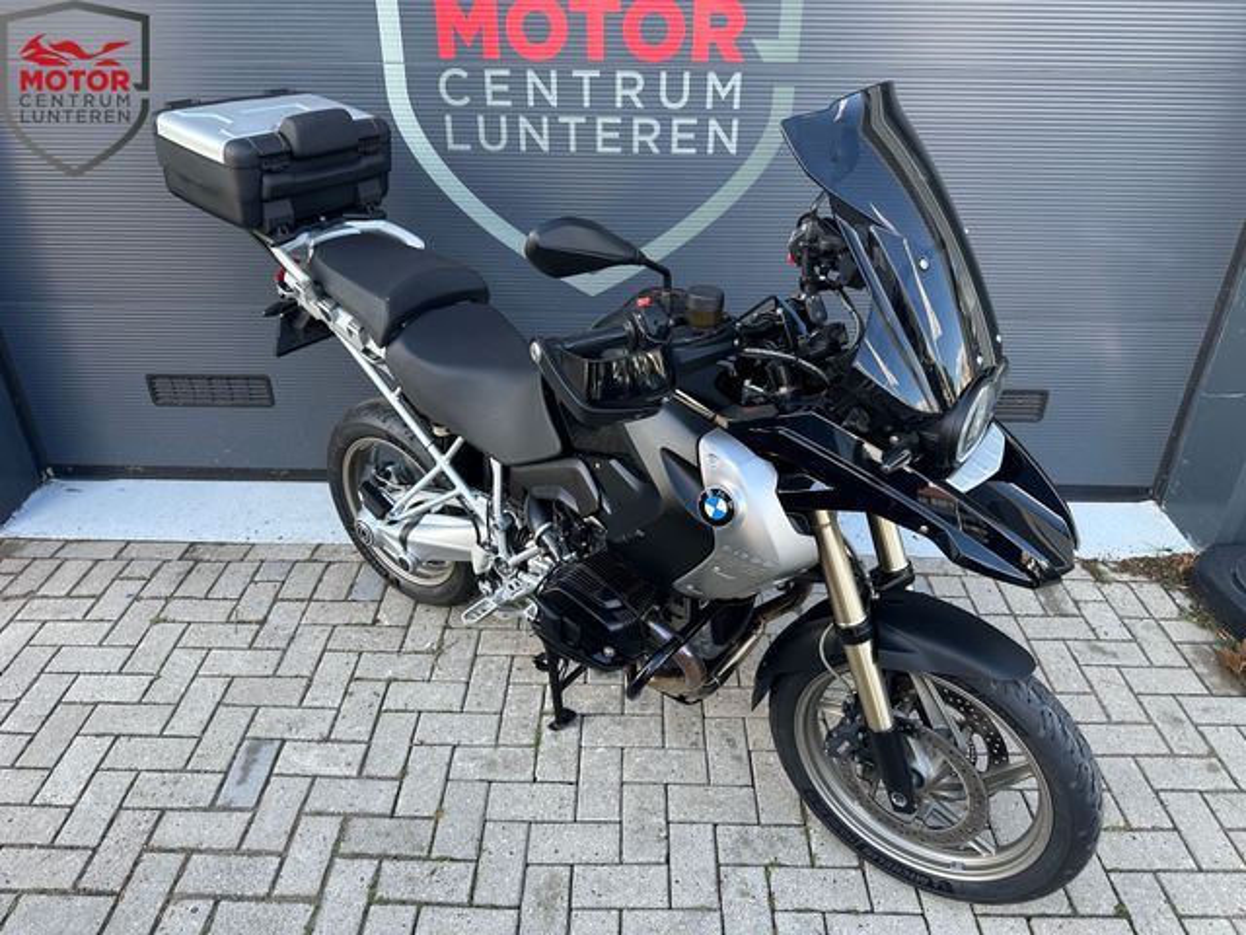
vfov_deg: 56.8
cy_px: 468
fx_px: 864
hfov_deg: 71.6
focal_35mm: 24
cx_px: 623
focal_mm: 6.86
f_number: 1.78
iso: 80
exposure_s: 1/294
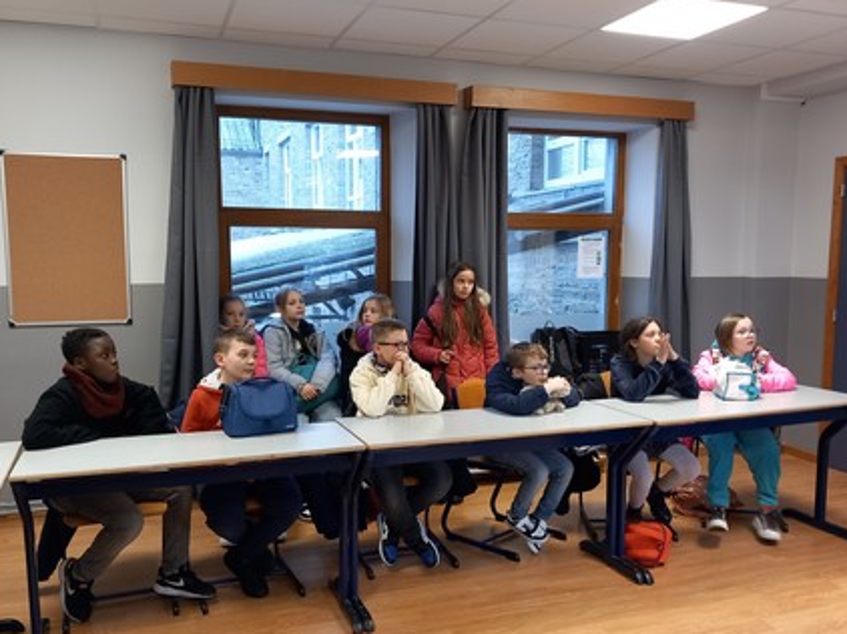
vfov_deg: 44.1
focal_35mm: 32
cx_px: 436
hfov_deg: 56.8
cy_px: 352
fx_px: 783
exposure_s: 1/33.3
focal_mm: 4
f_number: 1.8
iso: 160
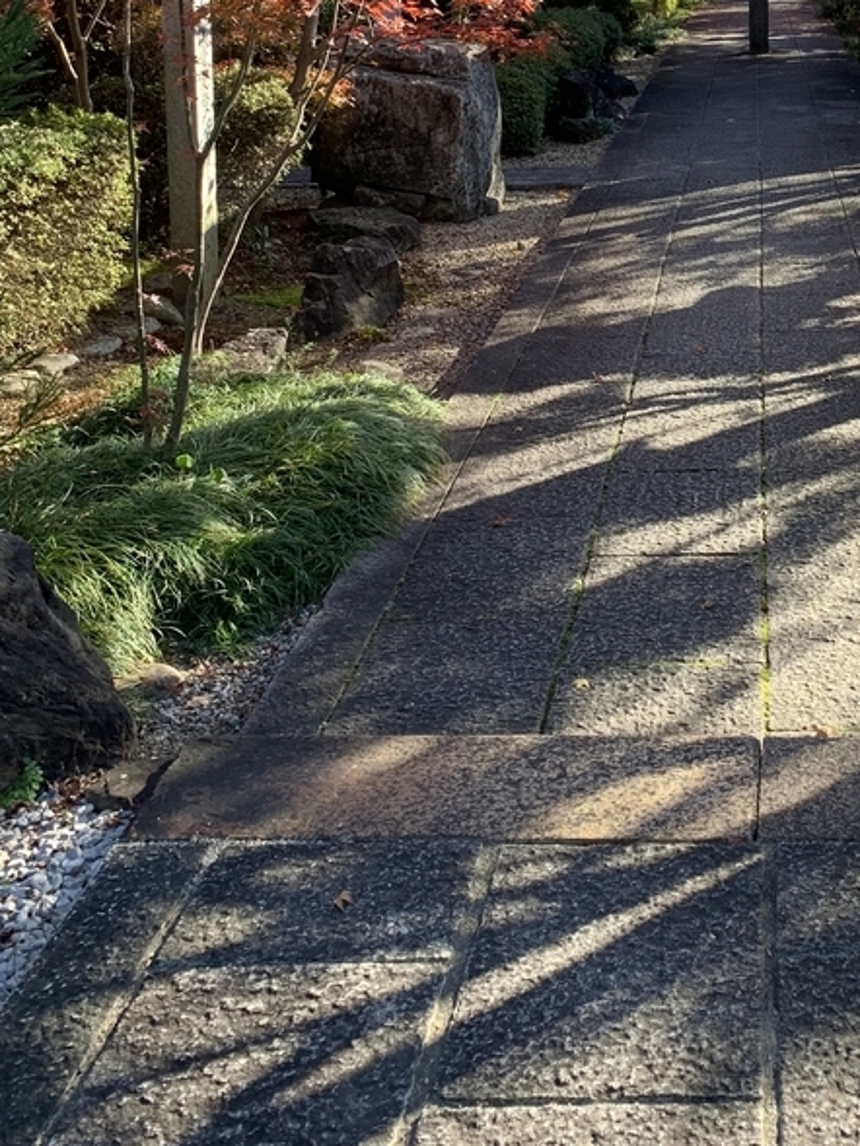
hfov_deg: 26.7
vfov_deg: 34.5
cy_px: 154
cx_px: 747
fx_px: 1755
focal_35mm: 53
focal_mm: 4.25
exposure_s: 1/168
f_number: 1.8
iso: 25
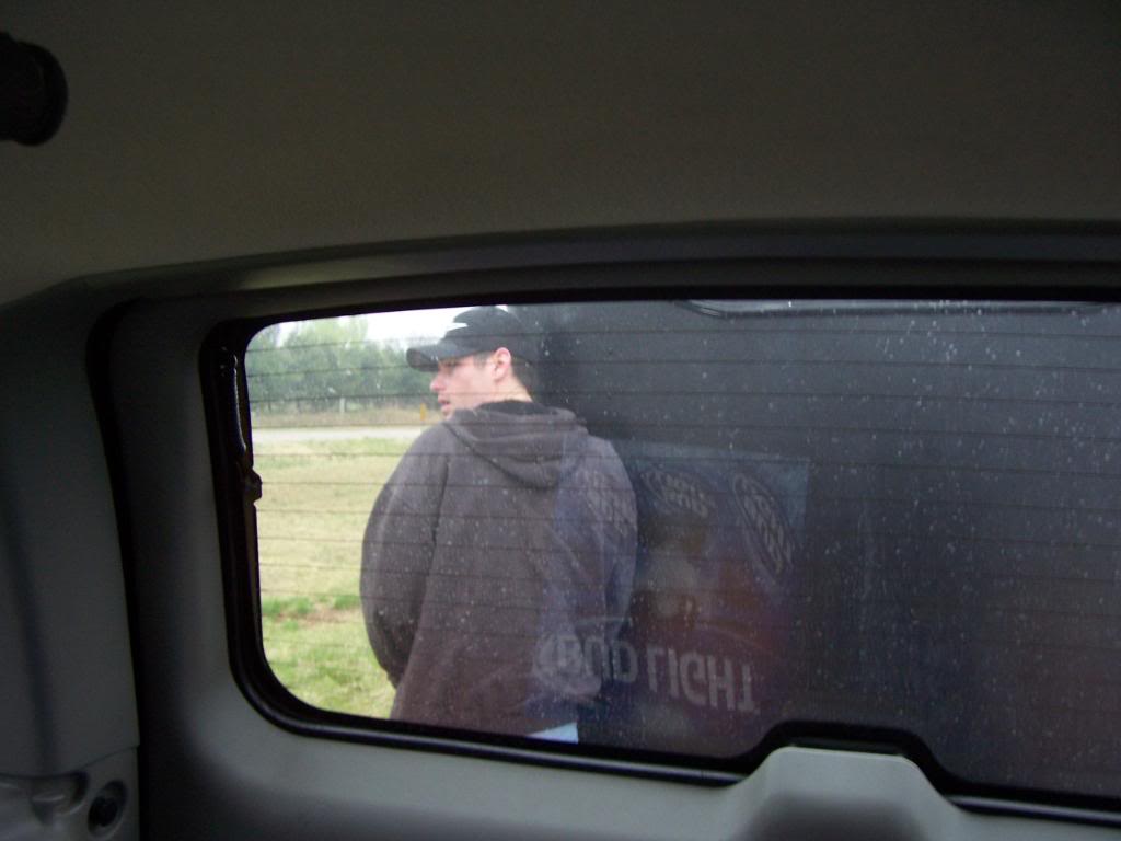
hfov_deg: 54.0
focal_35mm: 34
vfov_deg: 41.8
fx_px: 1101
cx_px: 560
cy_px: 420
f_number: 2.7
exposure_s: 1/8
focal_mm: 5.6
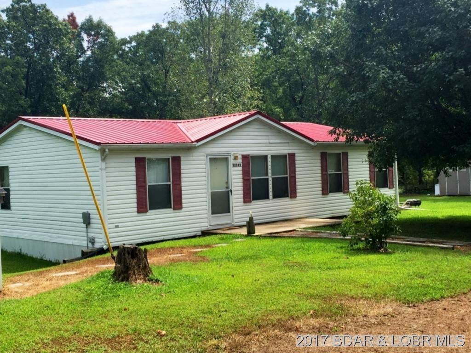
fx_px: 395
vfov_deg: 48.2
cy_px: 176
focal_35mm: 29
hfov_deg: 61.7
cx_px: 236
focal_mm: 4.15
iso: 32
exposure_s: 1/1980
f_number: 2.2
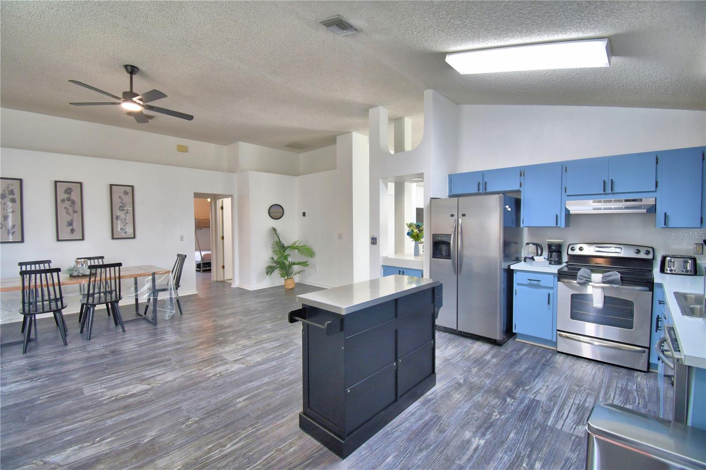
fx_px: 294
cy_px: 235
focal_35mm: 15
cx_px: 353
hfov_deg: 100.4
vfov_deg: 77.3
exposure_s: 1/50
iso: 400
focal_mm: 10
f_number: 4.5
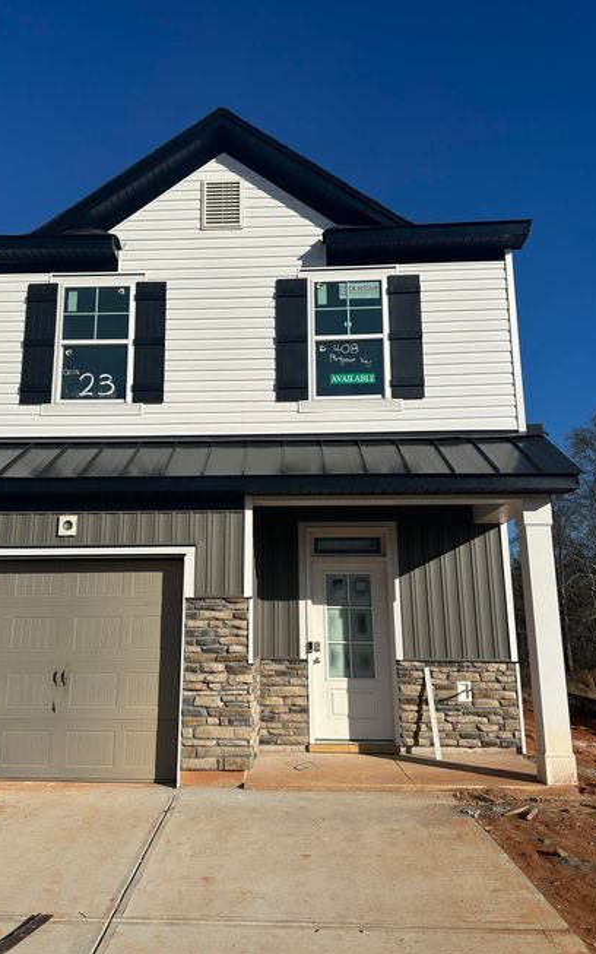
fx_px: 676
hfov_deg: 47.4
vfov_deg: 70.4
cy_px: 476
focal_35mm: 26
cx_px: 256
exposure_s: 1/9709
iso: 80
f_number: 1.78
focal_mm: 6.86
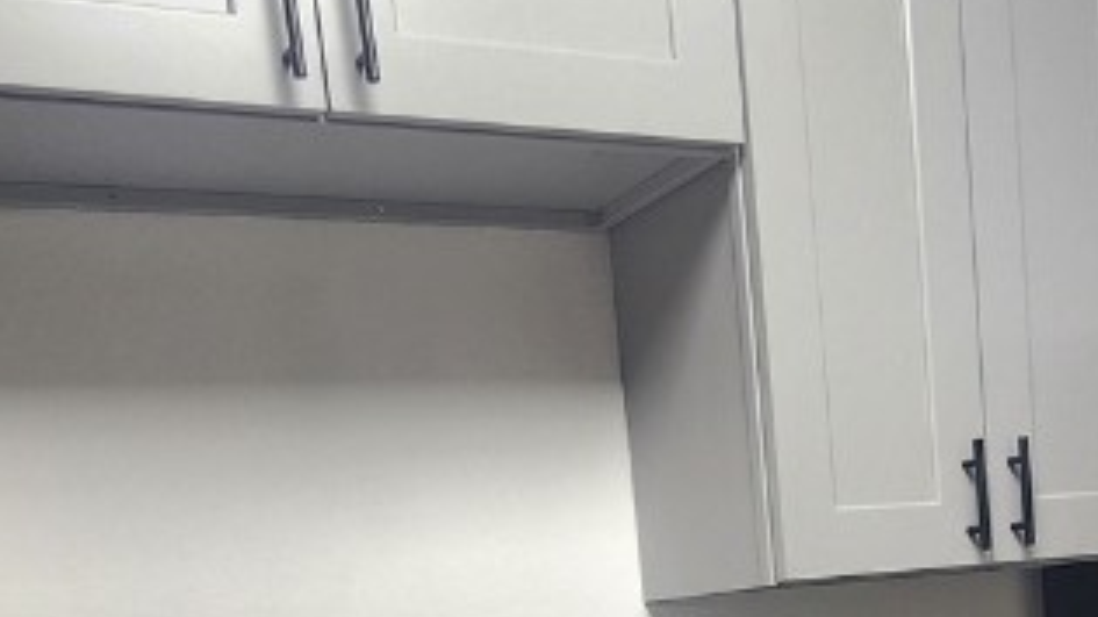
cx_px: 634
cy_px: 868
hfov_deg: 44.5
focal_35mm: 46
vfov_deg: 22.3
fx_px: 1339
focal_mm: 2.2
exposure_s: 1/60
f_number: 2.2
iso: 160
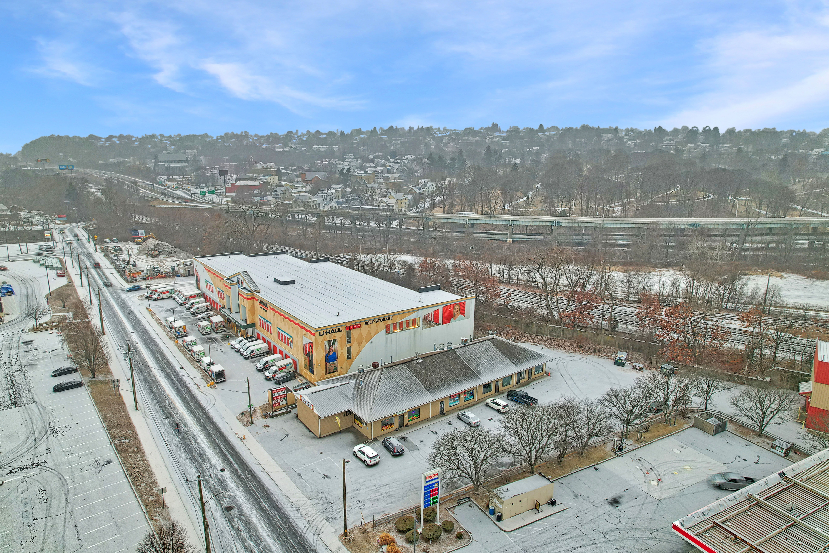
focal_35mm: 22
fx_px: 507
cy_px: 276
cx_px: 414
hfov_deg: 78.6
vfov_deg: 57.2
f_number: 2.8
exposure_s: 1/40
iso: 100
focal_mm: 8.4
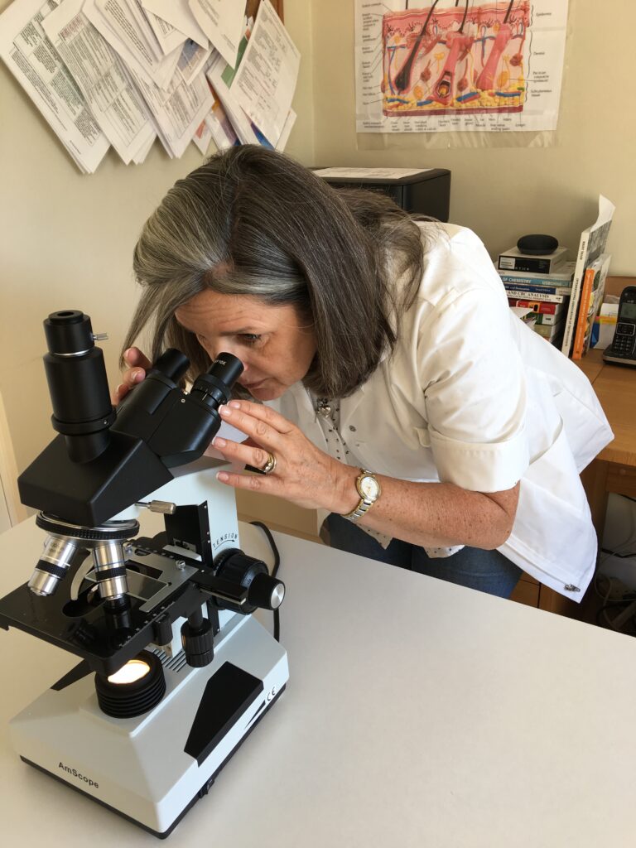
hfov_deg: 48.2
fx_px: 710
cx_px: 318
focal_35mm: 29
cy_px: 424
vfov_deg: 61.7
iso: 25
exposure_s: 1/50
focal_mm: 4.15
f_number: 2.2
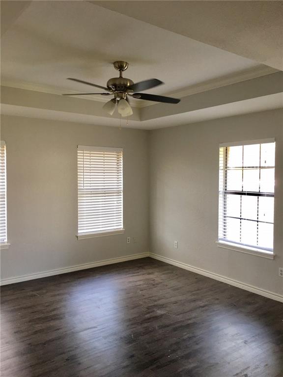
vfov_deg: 61.7
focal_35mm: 29
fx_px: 316
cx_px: 142
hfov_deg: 48.2
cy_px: 188
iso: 50
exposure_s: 1/30
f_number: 2.2
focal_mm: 4.15
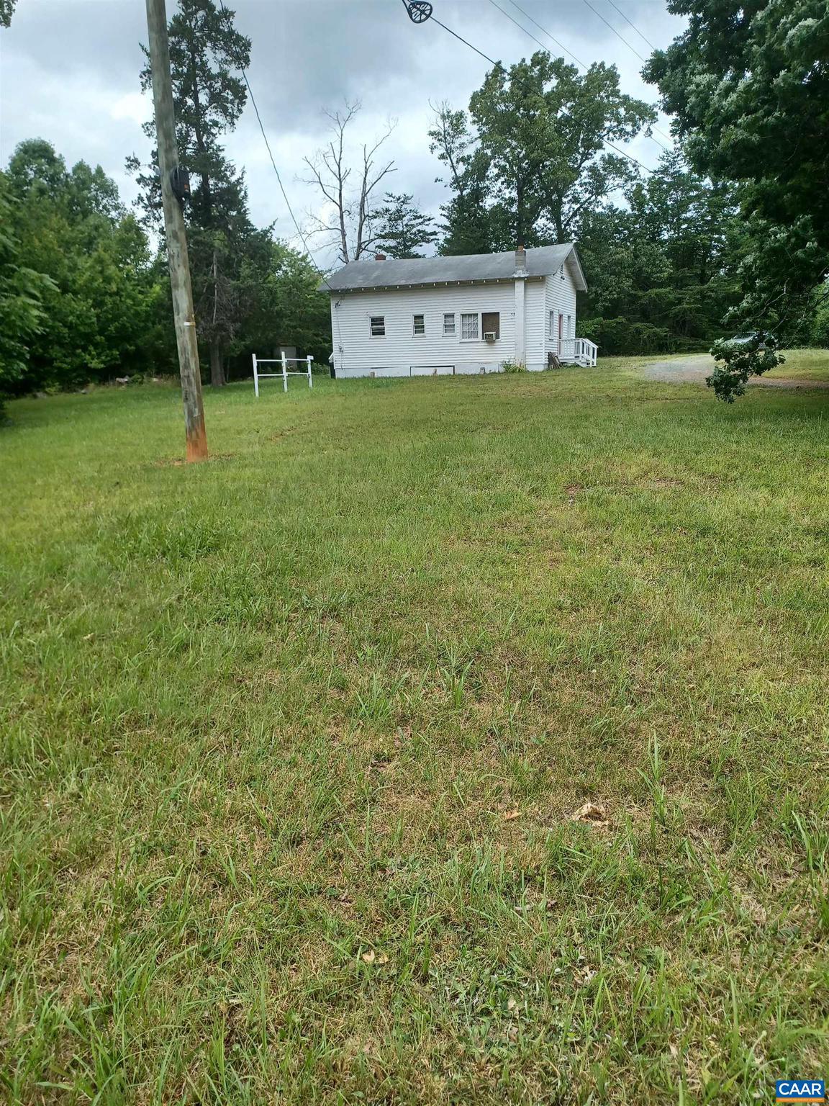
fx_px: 798
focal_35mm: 25
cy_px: 553
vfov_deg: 69.4
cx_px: 414
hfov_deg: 54.9
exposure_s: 1/275
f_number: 1.8
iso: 32
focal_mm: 4.6
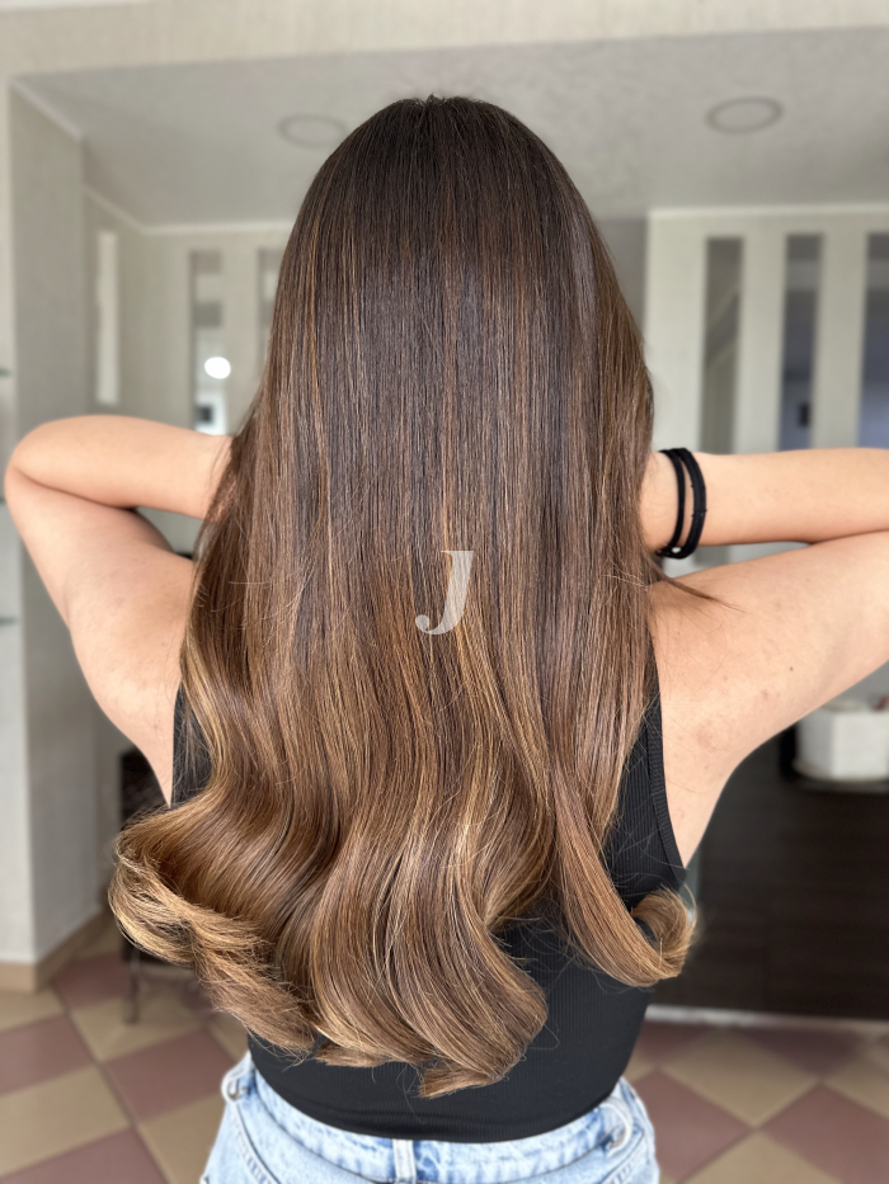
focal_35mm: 24
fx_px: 822
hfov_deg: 56.8
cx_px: 444
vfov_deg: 71.6
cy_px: 592
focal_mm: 6.86
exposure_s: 1/60
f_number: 1.78
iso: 250
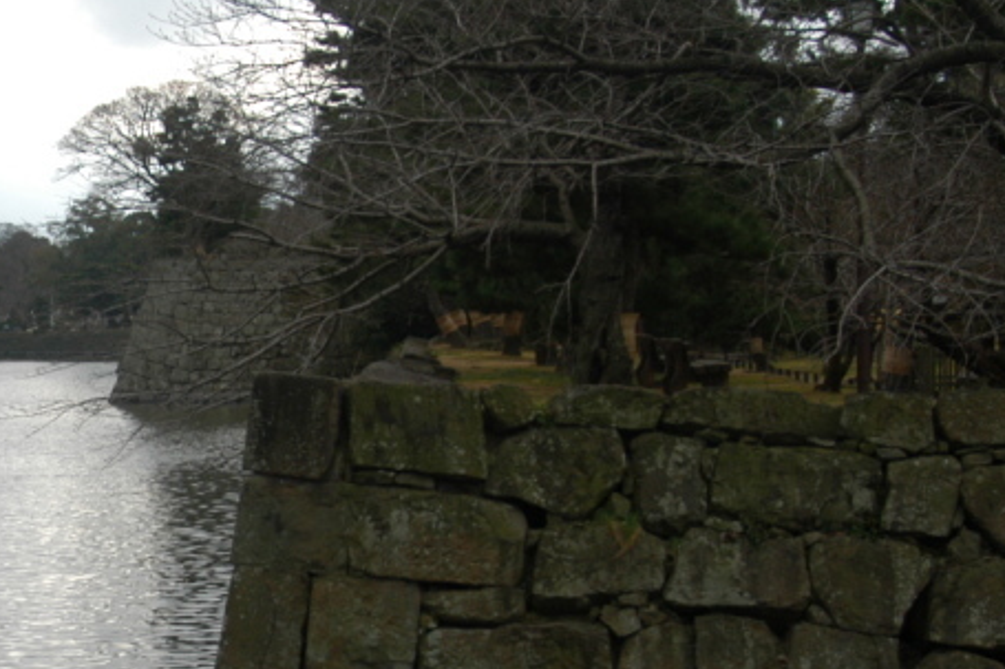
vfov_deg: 16.8
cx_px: 42
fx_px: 2260
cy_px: 467
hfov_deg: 24.1
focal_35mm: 81
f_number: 7.1
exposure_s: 1/180
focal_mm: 24
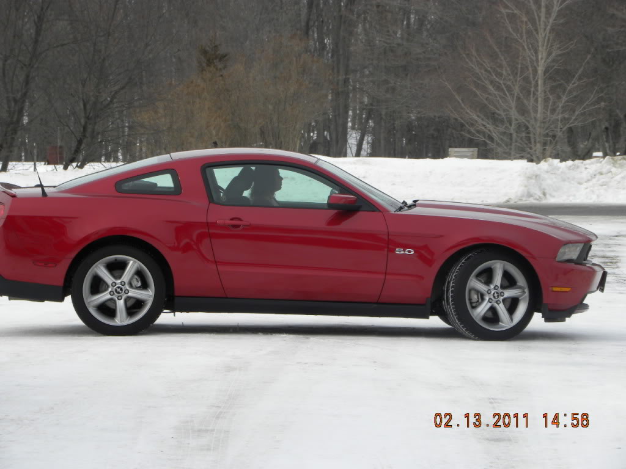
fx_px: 3834
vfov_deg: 7.0
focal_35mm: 212
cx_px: 313
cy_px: 234
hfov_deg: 9.3
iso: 64
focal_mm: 37.7
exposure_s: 1/245
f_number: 5.6
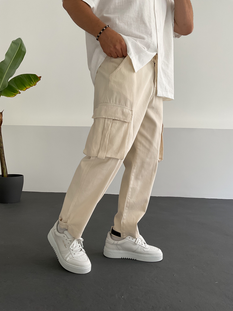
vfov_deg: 61.7
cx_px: 116
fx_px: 260
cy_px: 156
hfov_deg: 48.2
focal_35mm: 29
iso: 40
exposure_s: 1/120
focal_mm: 3
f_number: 1.8
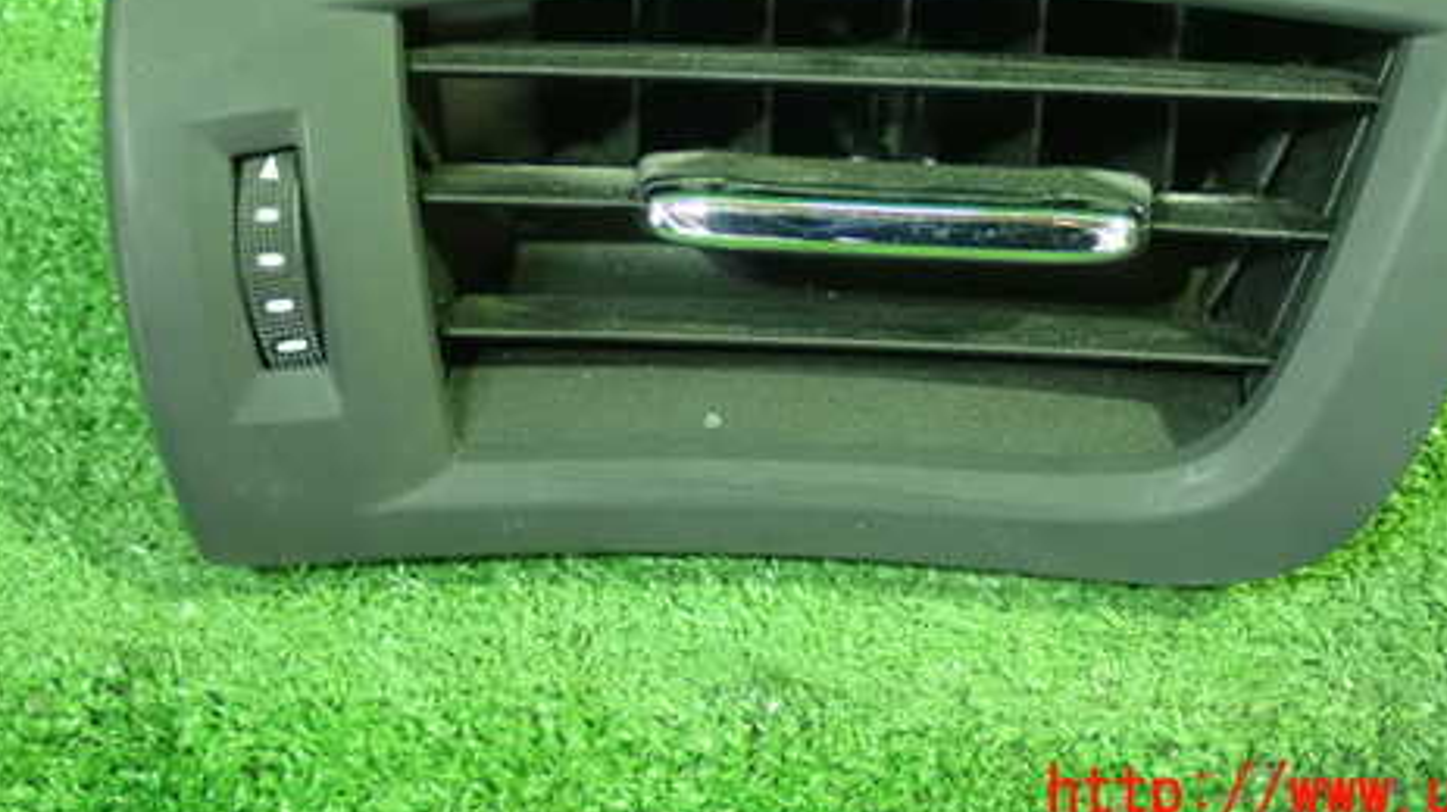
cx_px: 816
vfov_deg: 18.3
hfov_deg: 32.3
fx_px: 2493
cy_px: 131
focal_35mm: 65
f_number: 3.1
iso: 1600
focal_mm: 8.41
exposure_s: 1/25
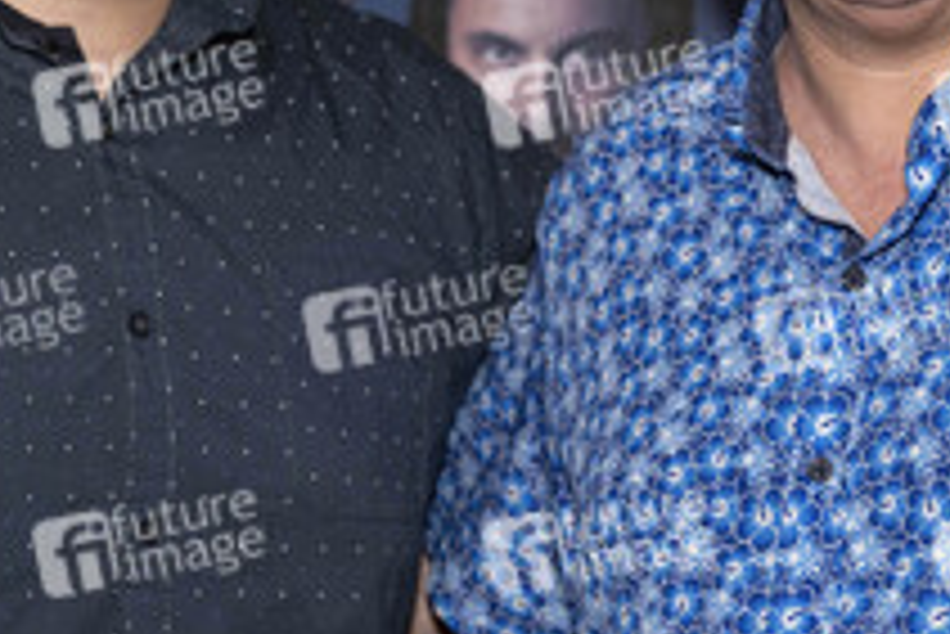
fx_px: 3380
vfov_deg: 10.6
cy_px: -18
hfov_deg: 16.0
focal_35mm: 128
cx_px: 480
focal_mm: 60
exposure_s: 1/200
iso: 800
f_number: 4.5
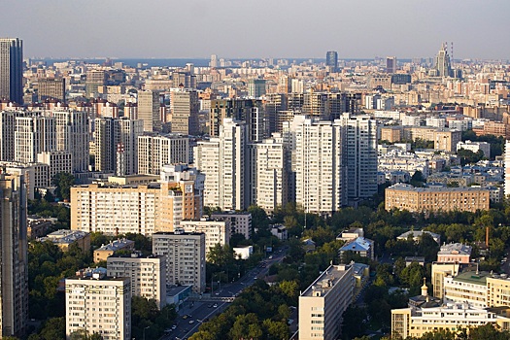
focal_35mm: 105
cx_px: 255
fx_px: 1487
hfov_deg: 19.5
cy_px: 170
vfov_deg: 13.0
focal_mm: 70
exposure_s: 1/320
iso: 100
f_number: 4
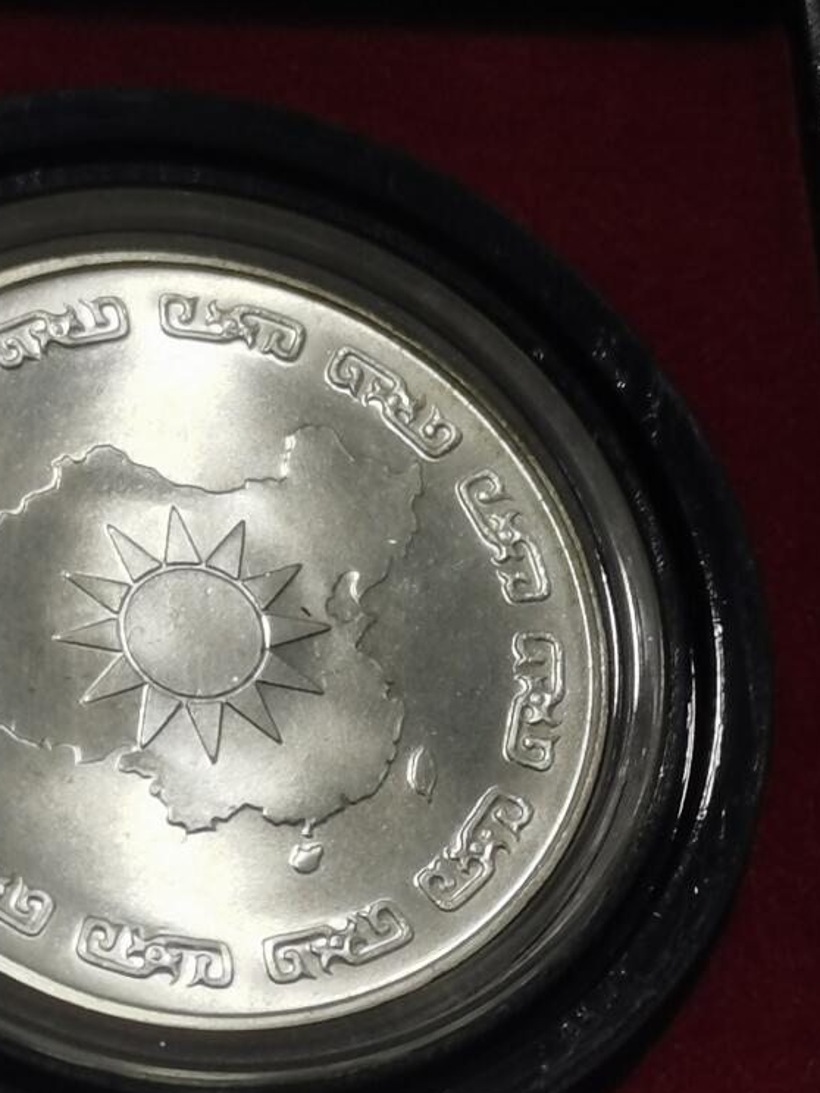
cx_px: 244
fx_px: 5117
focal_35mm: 162
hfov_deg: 9.2
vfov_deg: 12.2
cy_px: 730
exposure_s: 1/178
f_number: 1.8
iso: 50
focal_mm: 5.58
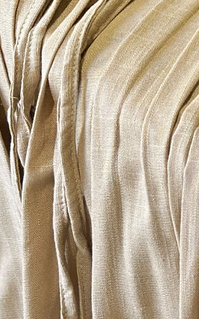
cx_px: 474
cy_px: 15
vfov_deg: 9.0
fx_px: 2012
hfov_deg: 5.5
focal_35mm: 232
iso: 80
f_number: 1.78
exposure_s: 1/121
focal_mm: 6.86
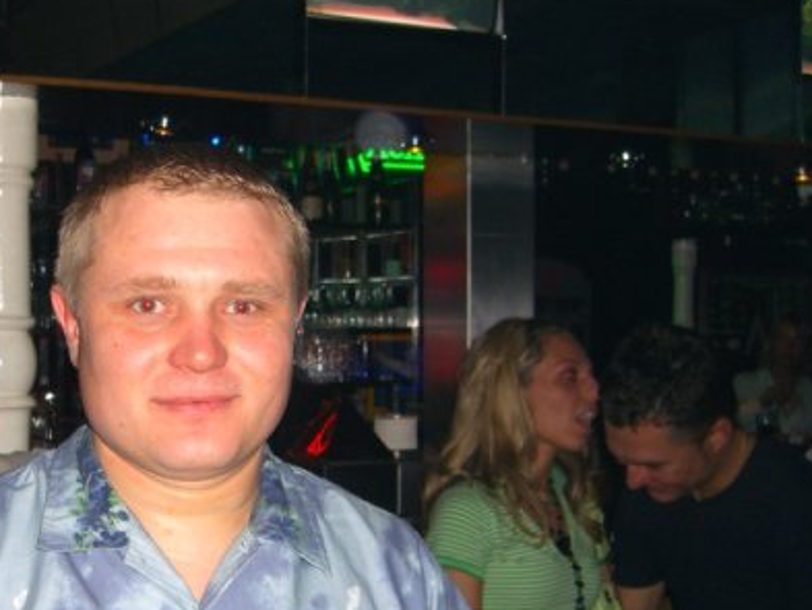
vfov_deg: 25.1
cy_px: 401
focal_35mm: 58
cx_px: 200
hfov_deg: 32.6
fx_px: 1361
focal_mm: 7.9
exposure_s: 1/60
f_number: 2.8
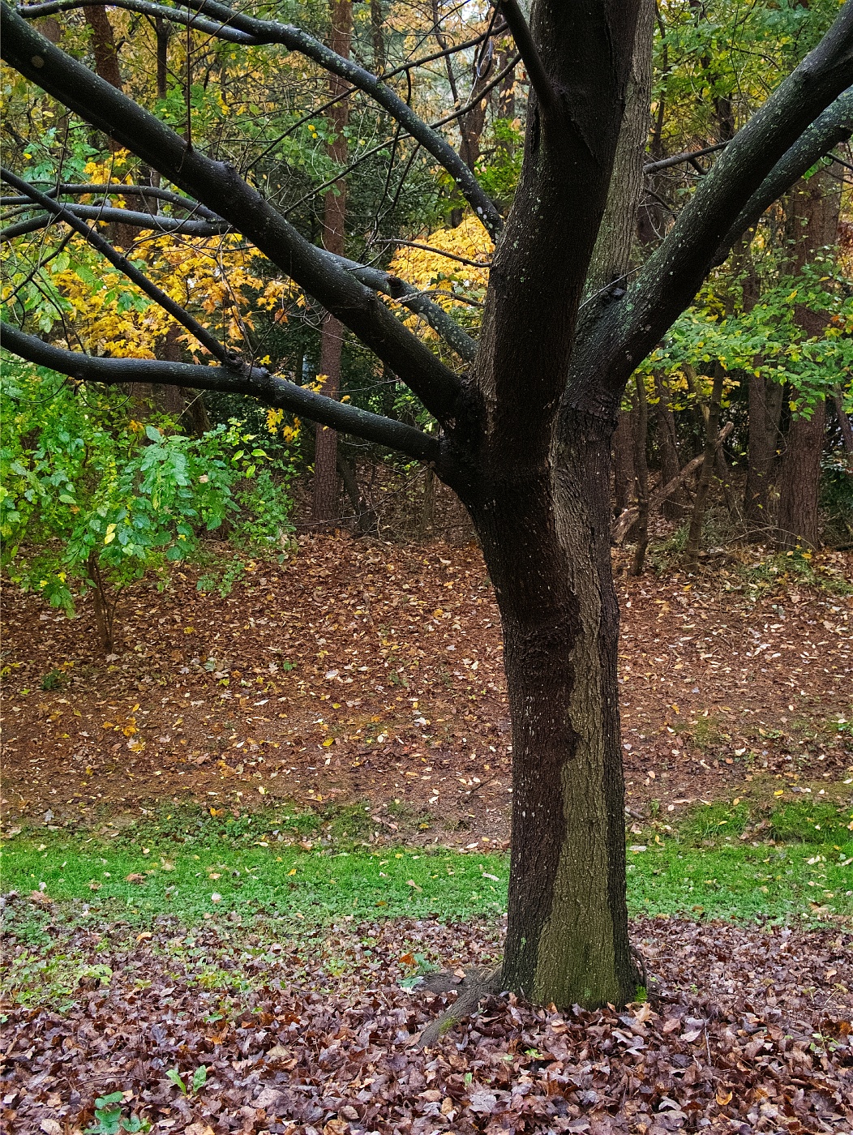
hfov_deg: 29.1
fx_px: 1641
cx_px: 426
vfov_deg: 38.2
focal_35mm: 50
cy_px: 568
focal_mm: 25
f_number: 8
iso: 1600
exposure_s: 1/60
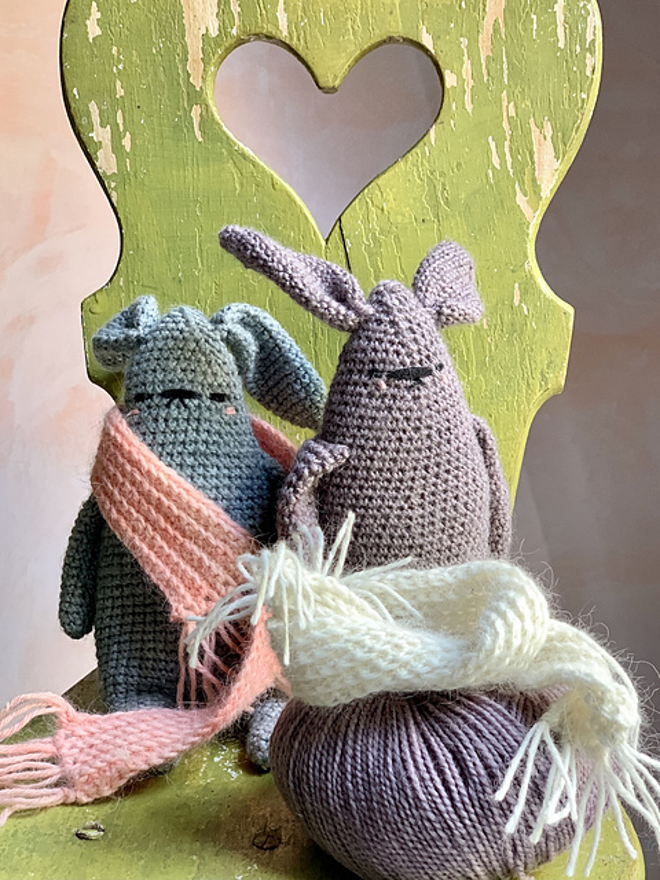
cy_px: 440
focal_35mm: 52
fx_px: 1322
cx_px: 330
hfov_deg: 28.0
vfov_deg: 36.8
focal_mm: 6
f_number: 2.4
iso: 125
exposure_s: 1/73
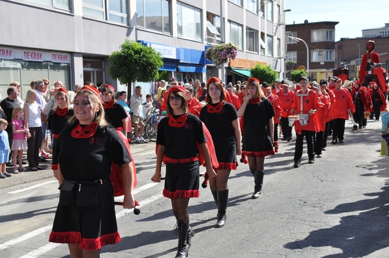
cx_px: 194
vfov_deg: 28.0
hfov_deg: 41.2
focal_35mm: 48
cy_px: 129
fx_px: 518
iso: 400
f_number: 5
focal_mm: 32
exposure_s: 1/1250
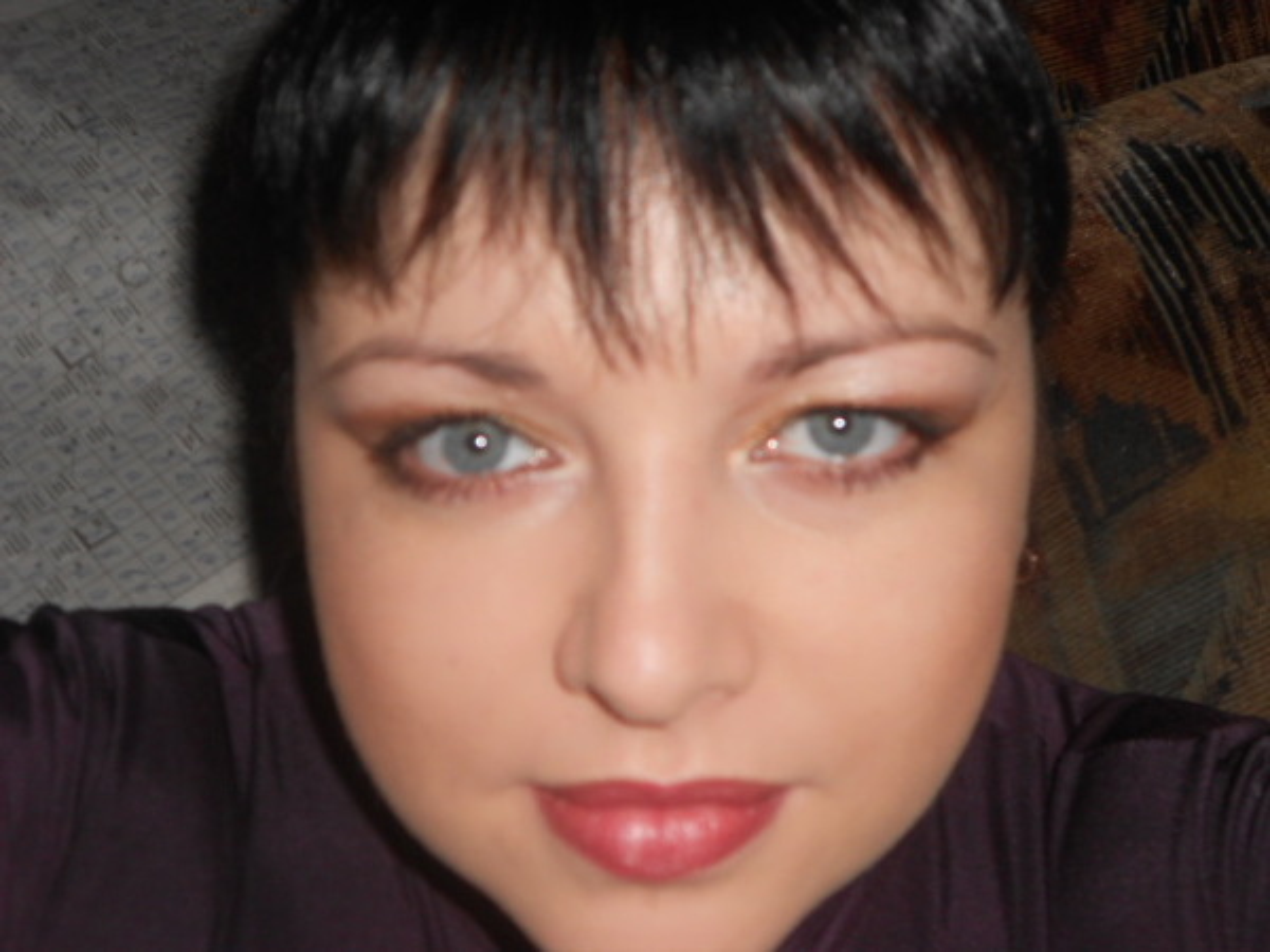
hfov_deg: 34.3
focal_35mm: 56
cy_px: 476
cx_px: 635
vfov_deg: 26.1
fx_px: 2055
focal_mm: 10.3
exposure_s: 1/60
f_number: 4.9
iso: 80
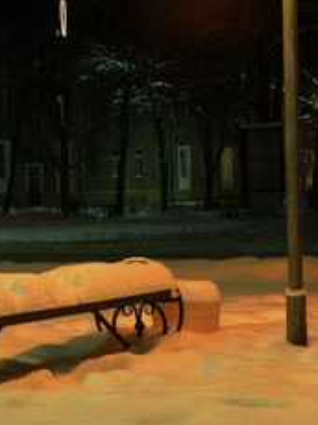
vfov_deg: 14.9
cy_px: 180
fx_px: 1620
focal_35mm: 132
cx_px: 116
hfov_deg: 11.2
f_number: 10
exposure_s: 2.5
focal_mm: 70
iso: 200
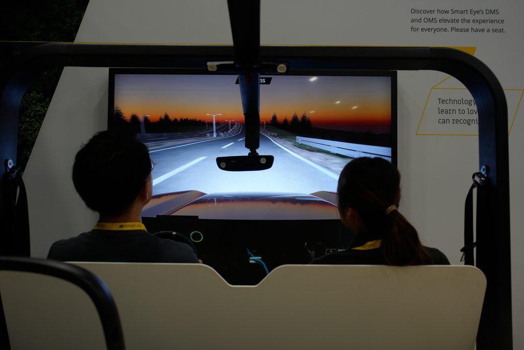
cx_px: 262
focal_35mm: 32
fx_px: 466
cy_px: 175
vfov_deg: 41.1
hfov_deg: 58.7
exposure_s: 1/100
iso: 250
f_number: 5.6
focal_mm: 32
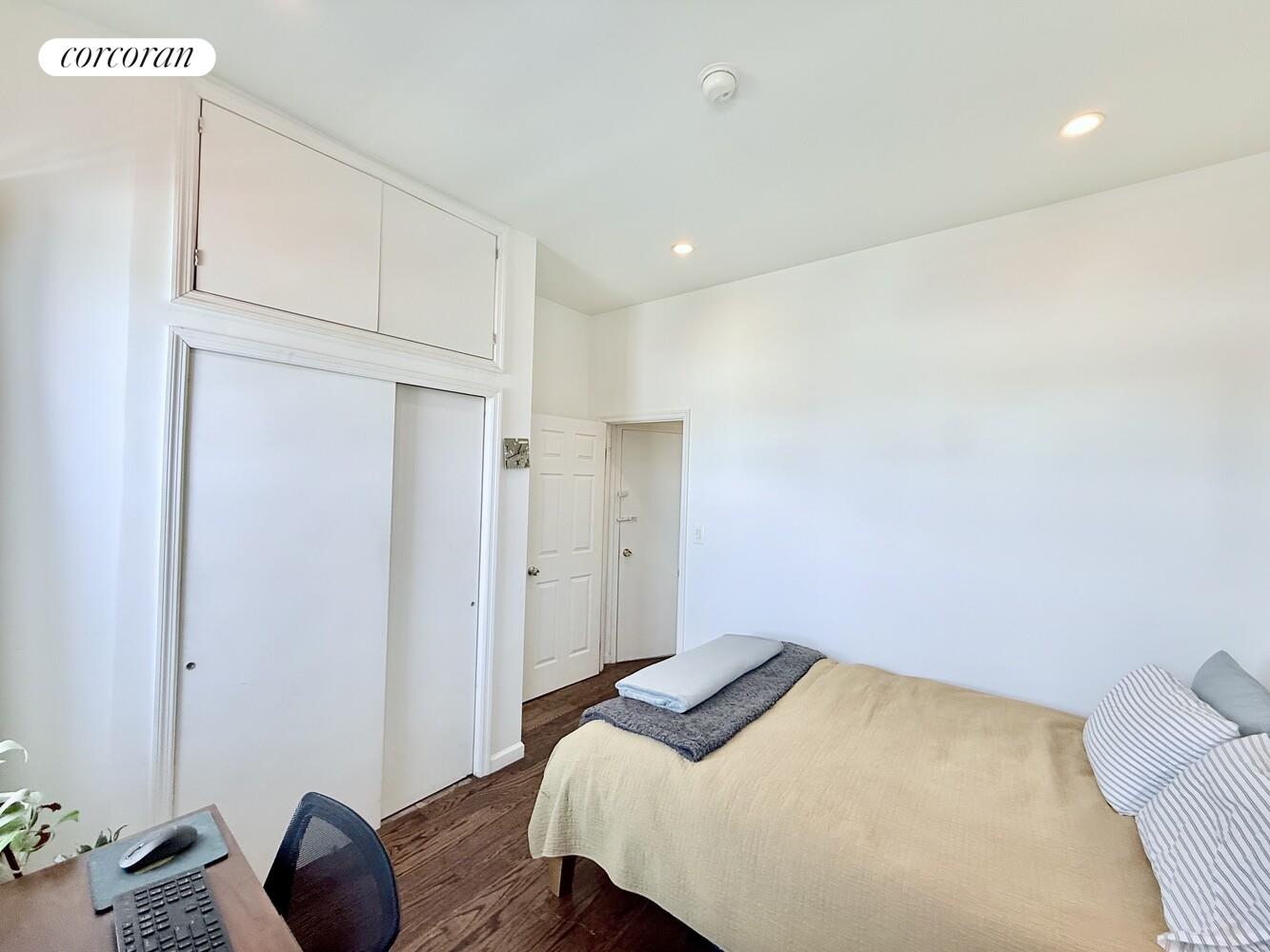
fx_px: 514
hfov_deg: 102.1
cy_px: 476
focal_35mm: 14
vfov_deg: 85.7
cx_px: 635
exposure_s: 1/120
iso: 125
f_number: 2.2
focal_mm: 2.22
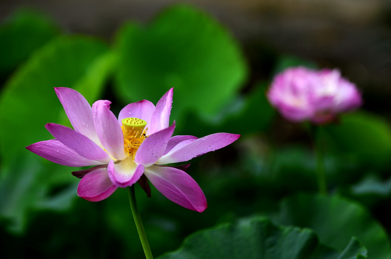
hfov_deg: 11.4
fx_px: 1951
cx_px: 196
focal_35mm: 180
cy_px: 130
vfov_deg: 7.6
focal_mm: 120
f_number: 2.8
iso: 200
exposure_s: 1/2000
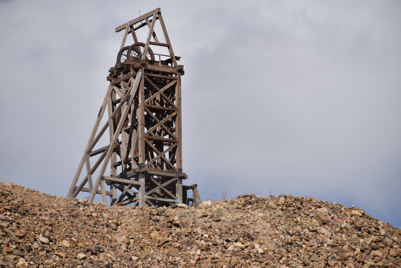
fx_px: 3342
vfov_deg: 4.6
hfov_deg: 6.9
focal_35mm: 300
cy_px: 134
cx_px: 200
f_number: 9
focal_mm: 300
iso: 100
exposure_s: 1/640
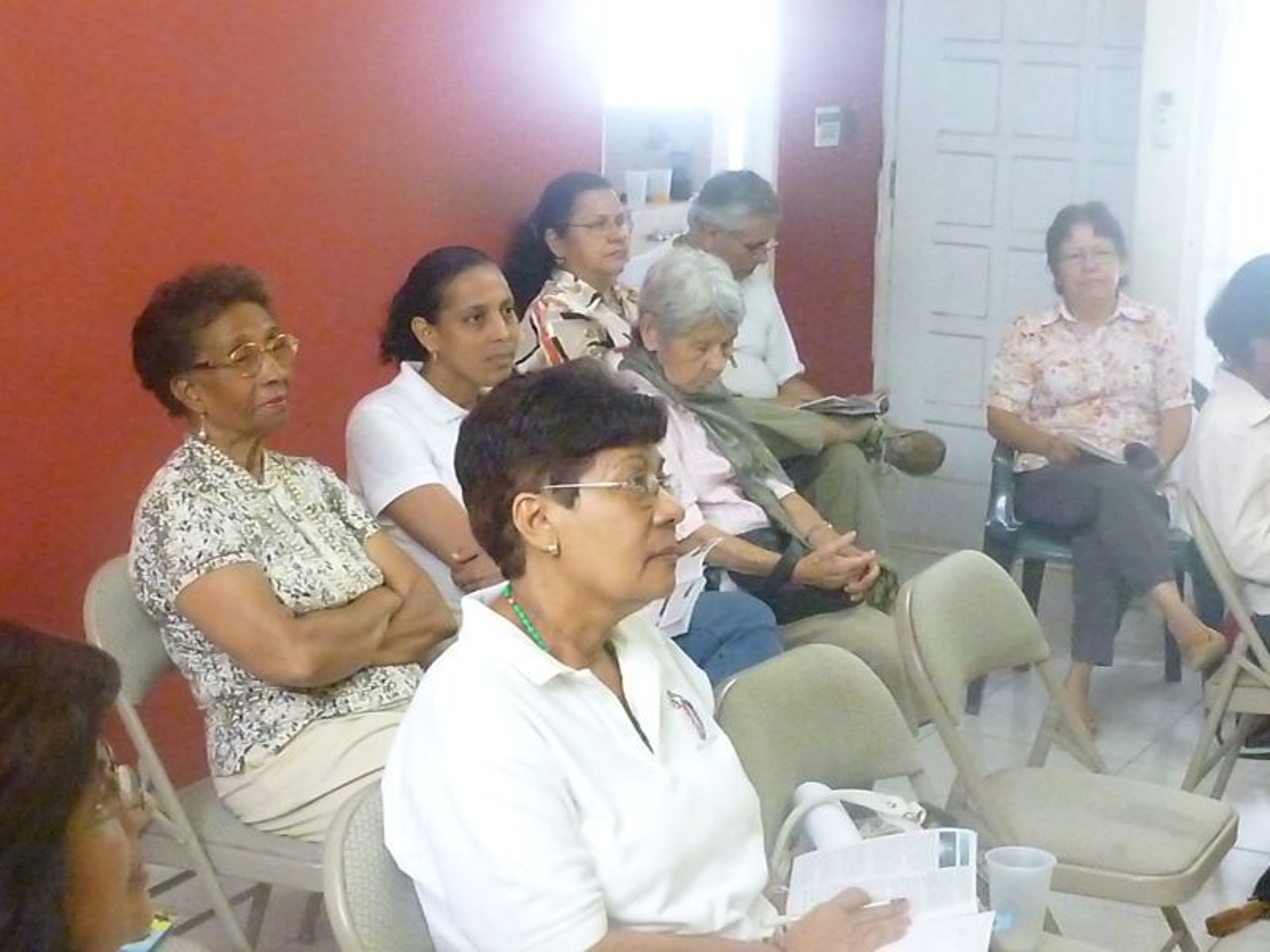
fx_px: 2238
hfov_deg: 31.7
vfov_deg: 24.0
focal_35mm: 61
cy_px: 476
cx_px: 635
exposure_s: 1/30
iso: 3200
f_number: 4.1
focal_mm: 10.9
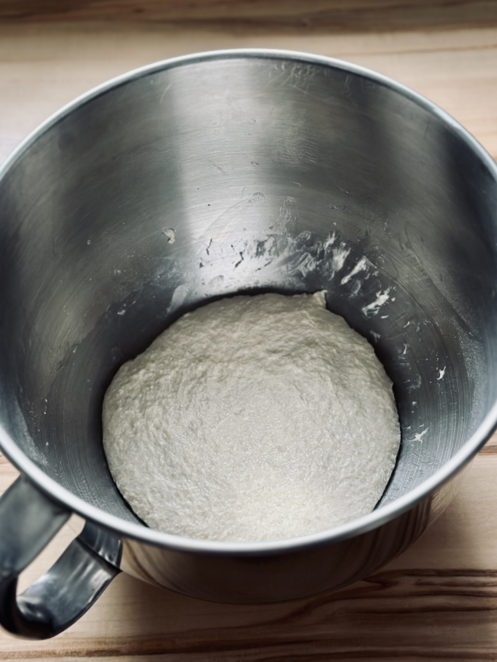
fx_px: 976
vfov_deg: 37.5
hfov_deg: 28.6
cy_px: 329
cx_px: 250
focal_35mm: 51
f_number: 1.78
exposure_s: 1/100
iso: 125
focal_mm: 6.86
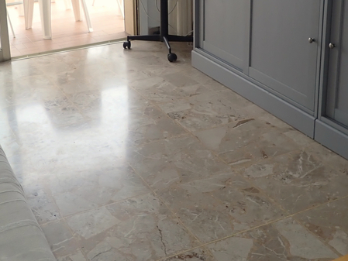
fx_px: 573
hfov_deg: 33.7
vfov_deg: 24.8
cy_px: 18
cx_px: 153
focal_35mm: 57
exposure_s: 1/100
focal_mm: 4.5
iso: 100
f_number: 2
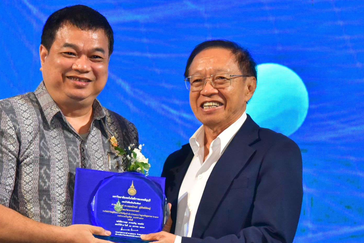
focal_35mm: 304
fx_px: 3075
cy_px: 177
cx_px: 160
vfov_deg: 4.5
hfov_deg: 6.8
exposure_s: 1/200
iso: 6400
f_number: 6.3
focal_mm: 170
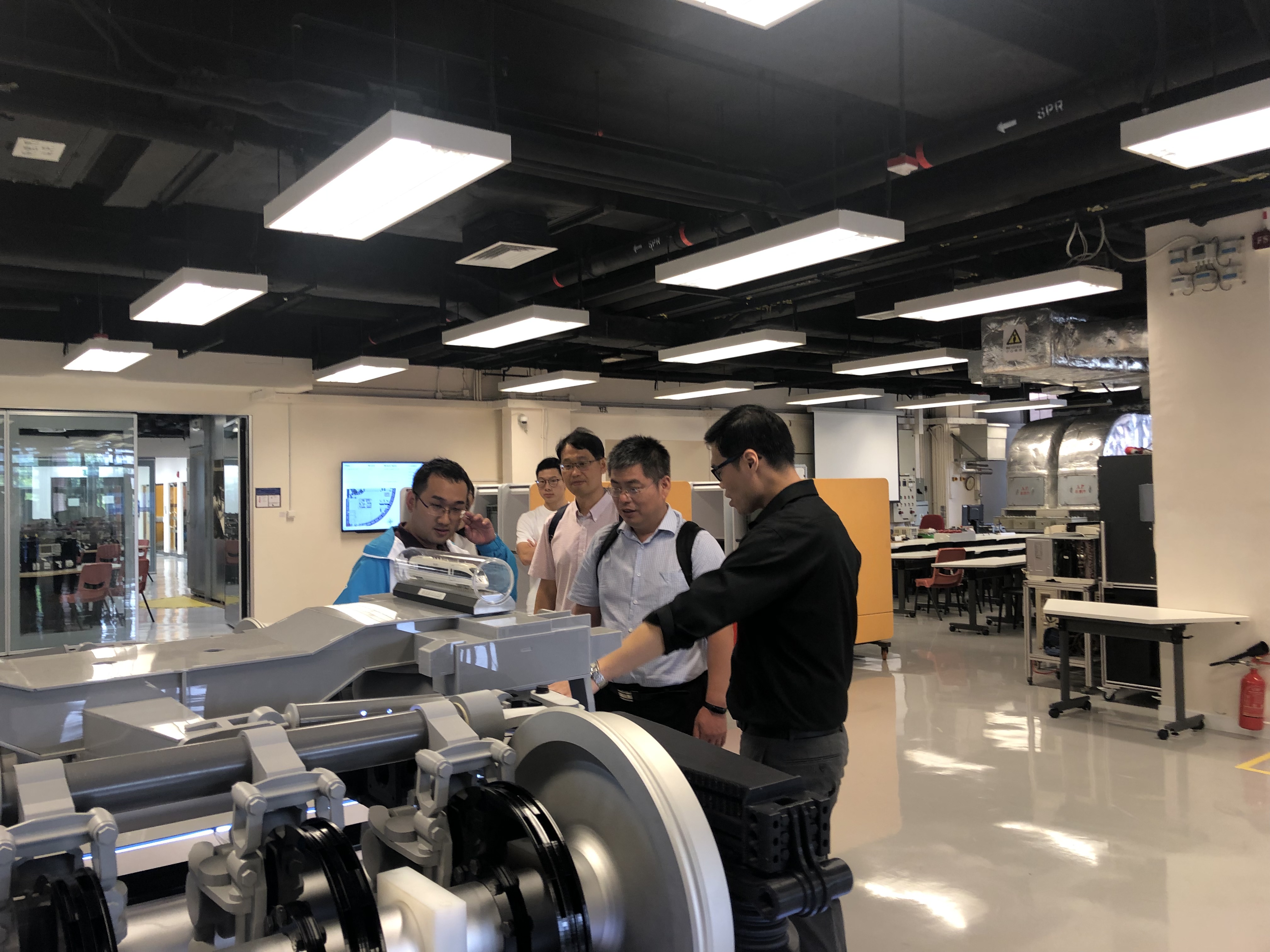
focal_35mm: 28
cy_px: 476
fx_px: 1027
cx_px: 635
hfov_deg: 63.4
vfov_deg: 49.7
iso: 32
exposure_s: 1/20
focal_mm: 4
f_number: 1.8
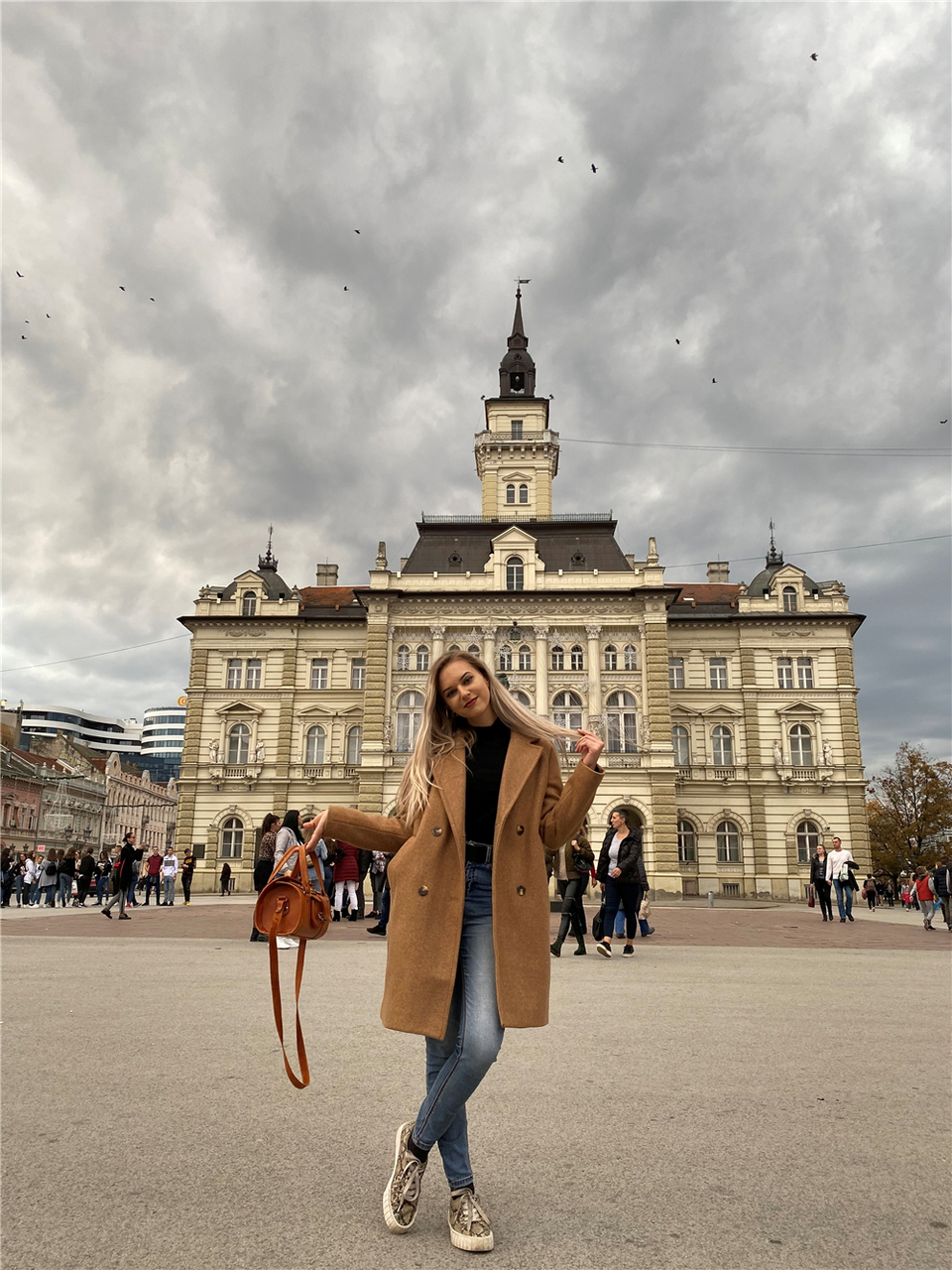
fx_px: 953
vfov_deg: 67.3
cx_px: 476
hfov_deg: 53.1
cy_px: 635
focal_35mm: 26
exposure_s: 1/121
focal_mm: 4.25
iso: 80
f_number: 1.8
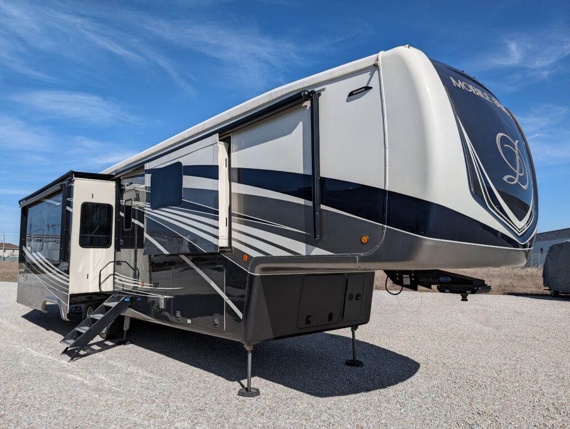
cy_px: 214
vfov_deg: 56.9
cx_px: 285
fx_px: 396
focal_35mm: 24
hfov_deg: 71.5
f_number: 1.68
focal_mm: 6.9
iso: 22
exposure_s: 1/2481
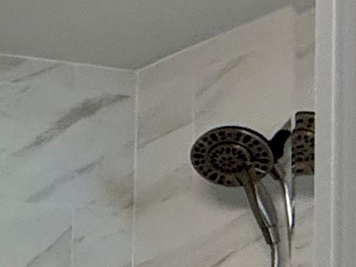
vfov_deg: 15.0
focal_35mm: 86
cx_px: -614
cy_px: 474
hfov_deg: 12.9
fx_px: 884
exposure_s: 1/120
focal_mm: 2.22
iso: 160
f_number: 2.2
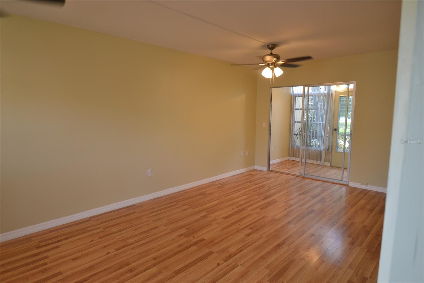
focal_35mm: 21
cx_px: 212
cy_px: 142
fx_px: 247
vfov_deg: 59.5
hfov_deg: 81.2
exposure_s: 1/60
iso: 400
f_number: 4
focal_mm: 14
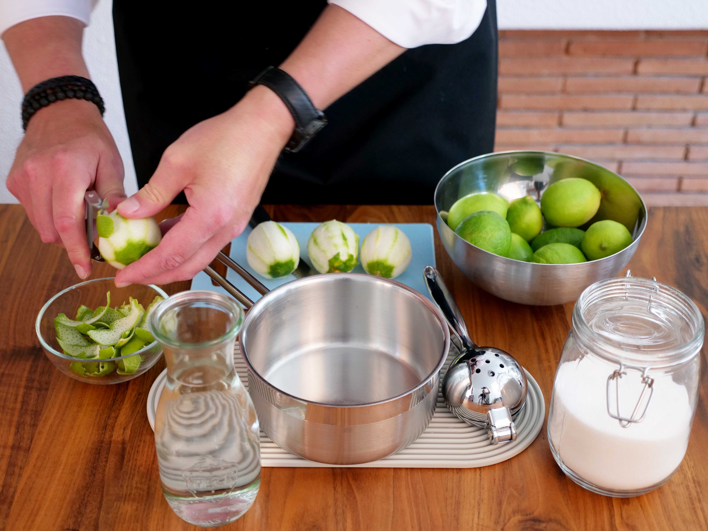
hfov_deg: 33.2
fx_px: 1186
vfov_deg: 25.2
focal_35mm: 58
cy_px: 266
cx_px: 354
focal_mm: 29
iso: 640
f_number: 2.8
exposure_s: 1/60
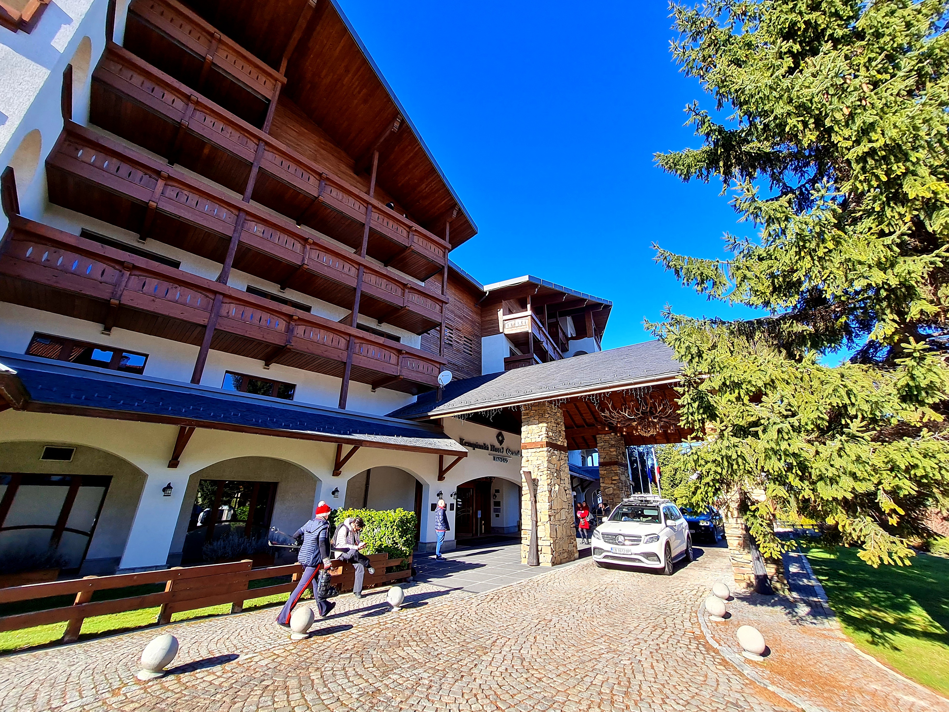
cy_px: 356
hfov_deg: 106.2
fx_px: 356
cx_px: 474
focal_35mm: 13
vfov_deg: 89.9
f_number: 2.2
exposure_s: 1/455
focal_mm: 1.74
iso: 50
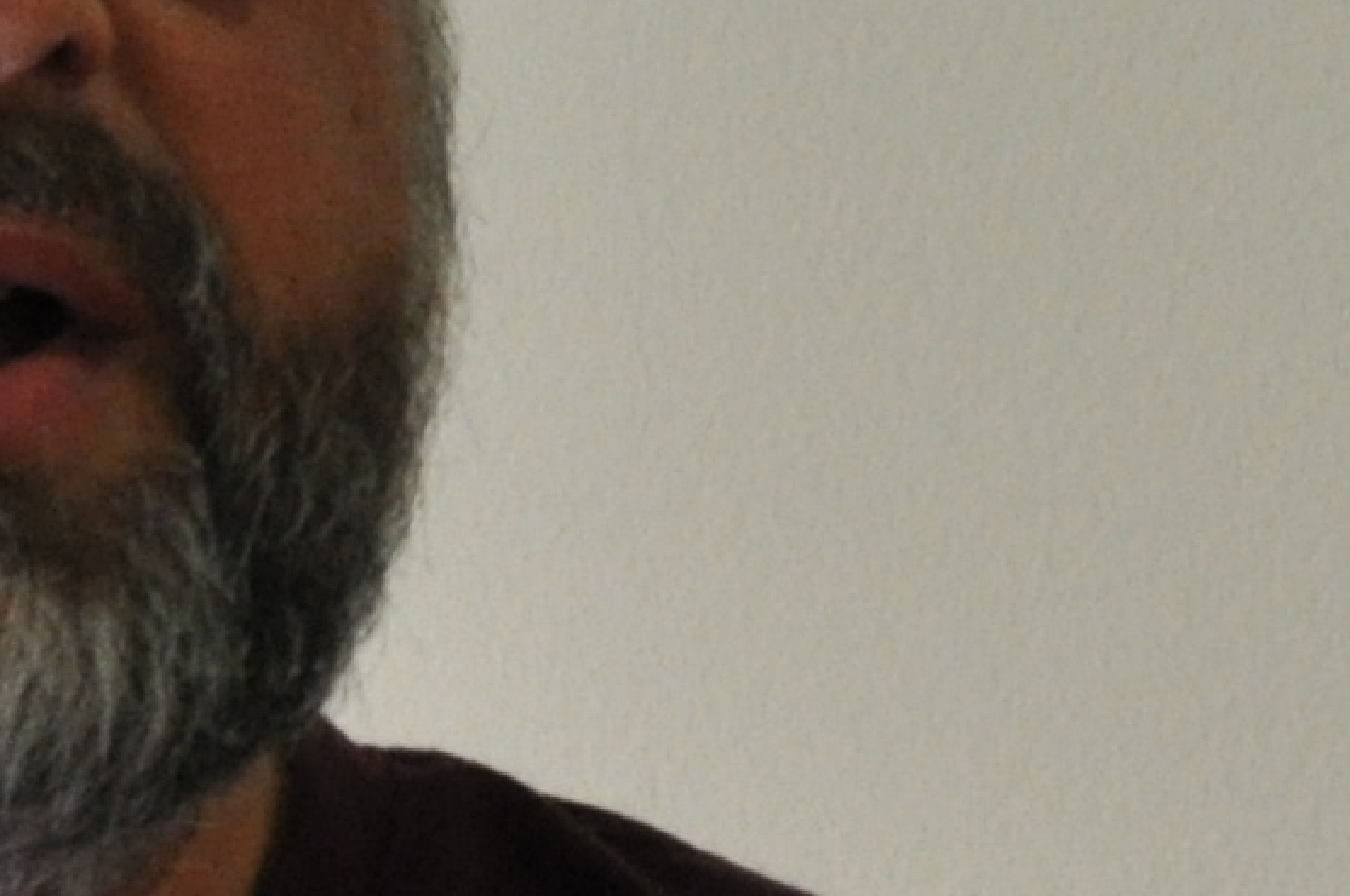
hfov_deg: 1.7
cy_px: 586
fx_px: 45428
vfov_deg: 1.1
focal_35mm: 1213
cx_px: -206
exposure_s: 1/50
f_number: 5.6
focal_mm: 105
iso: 800
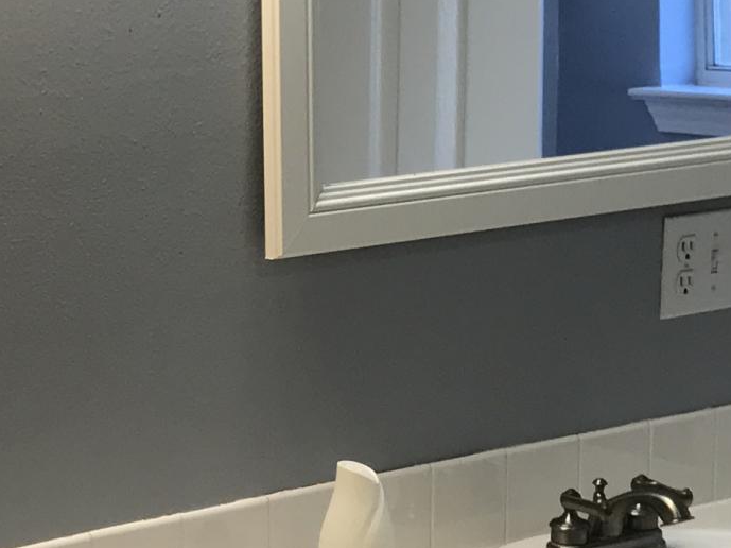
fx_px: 2575
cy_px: 424
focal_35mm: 122
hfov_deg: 16.0
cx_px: 146
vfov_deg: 12.1
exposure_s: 1/60
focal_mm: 3.99
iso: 32
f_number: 1.8
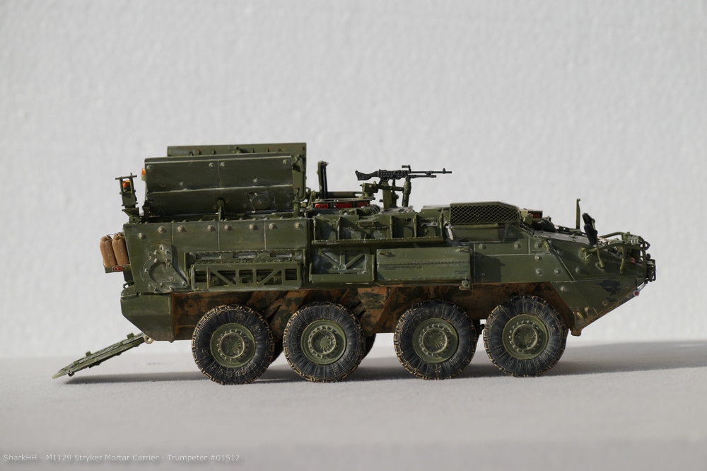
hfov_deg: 13.0
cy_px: 236
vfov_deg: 8.7
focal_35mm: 158
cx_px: 354
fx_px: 3092
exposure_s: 1/500
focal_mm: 105
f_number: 7.1
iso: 100
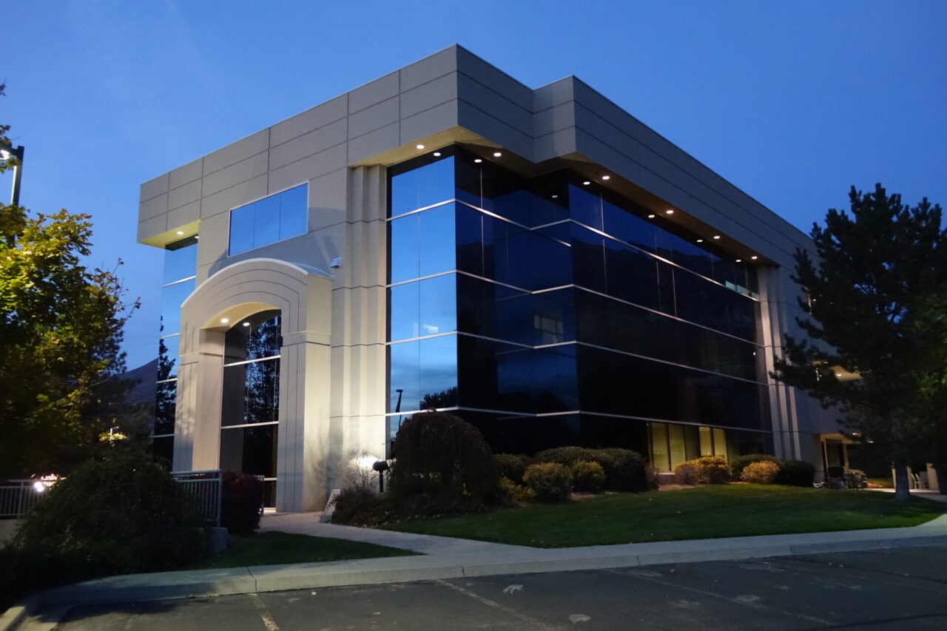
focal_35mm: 32
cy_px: 316
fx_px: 842
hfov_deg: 58.7
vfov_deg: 41.1
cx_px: 474
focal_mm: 11.56
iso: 3200
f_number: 2.8
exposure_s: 1/40
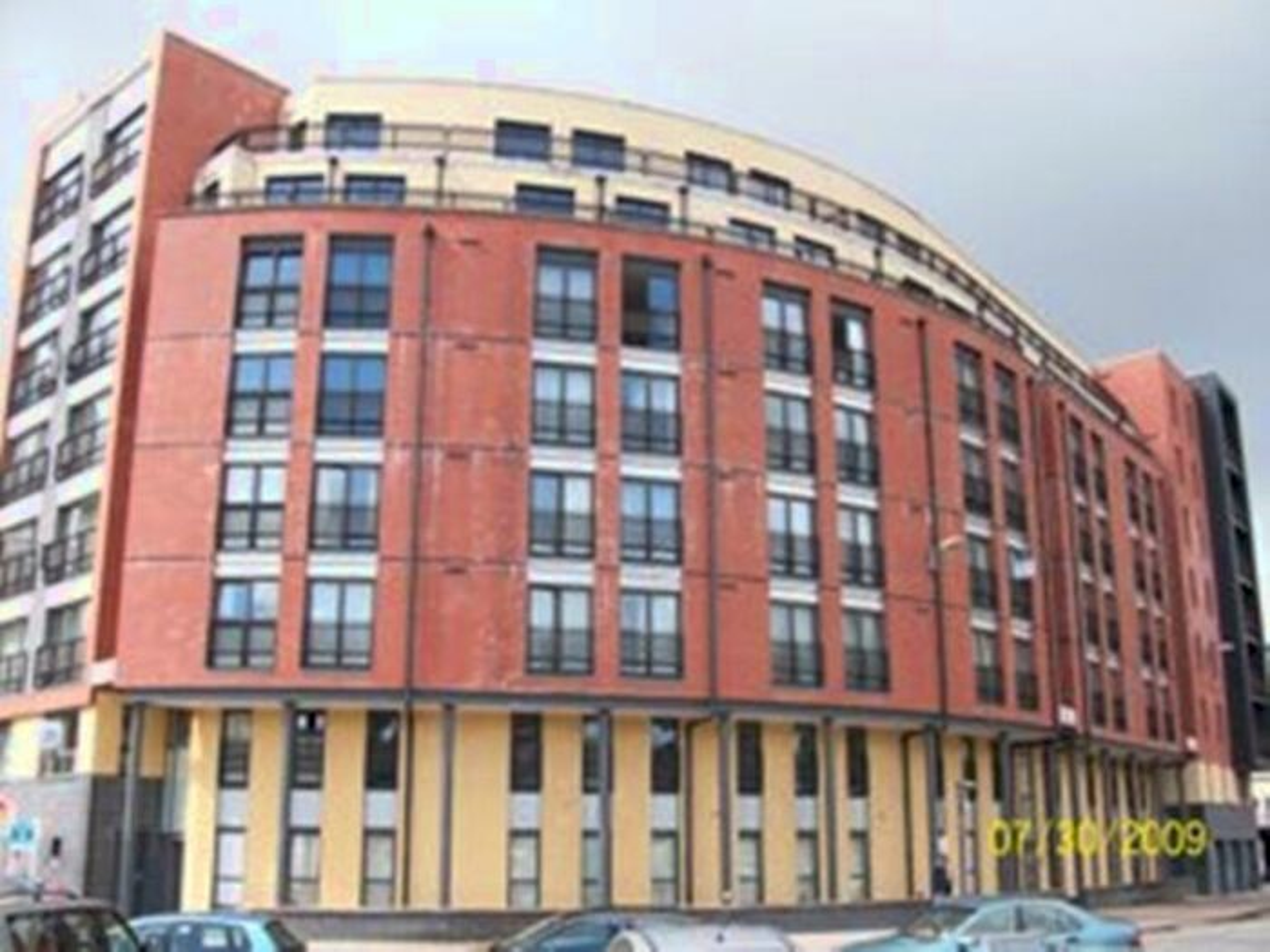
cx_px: 635
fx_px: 1247
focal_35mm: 34
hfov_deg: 54.0
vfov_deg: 41.8
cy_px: 476
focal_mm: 5.7
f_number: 2.8
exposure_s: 1/302
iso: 64
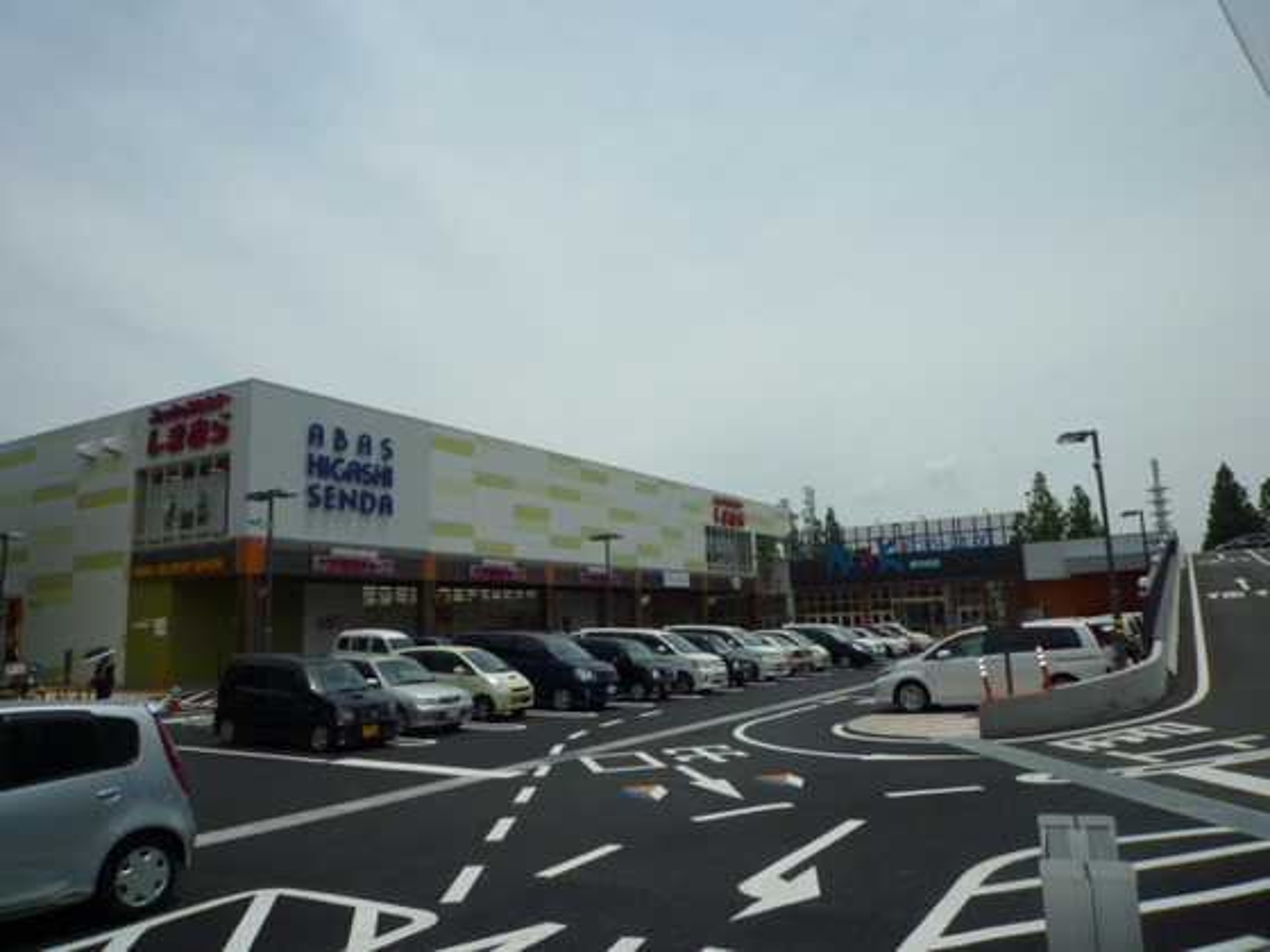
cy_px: 476
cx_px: 635
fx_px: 917
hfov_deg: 69.4
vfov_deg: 54.9
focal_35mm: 25
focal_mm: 4.4
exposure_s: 1/800
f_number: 5.6
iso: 100
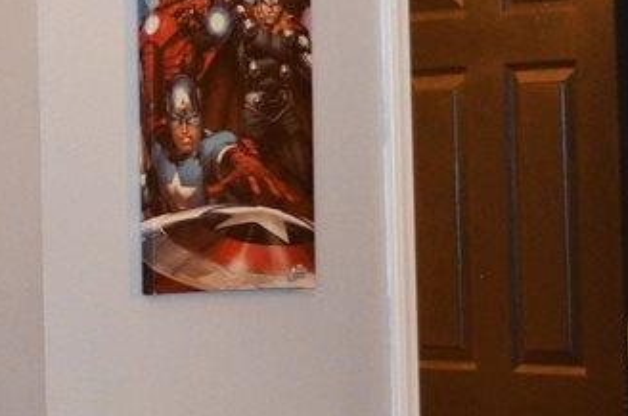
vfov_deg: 6.7
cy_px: 126
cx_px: -408
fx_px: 3567
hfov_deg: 9.7
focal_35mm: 205
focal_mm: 35
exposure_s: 1/60
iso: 1400
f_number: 5
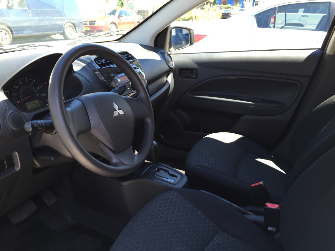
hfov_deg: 61.7
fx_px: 281
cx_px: 168
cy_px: 126
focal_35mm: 29
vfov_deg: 48.2
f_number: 2.2
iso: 50
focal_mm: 4.15
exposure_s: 1/120
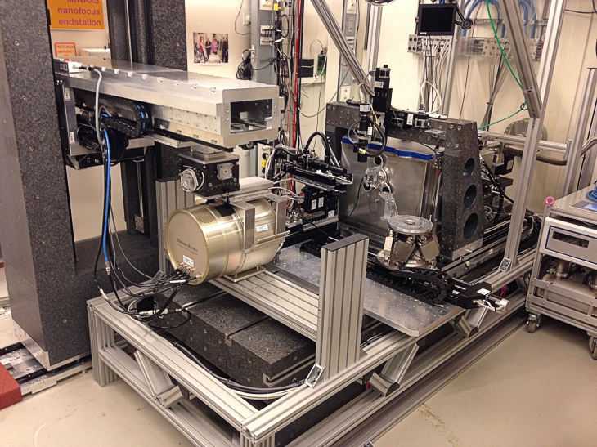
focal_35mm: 33
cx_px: 298
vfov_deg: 42.9
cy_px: 224
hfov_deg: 55.4
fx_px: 569
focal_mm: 4.12
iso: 200
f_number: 2.4
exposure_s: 1/20
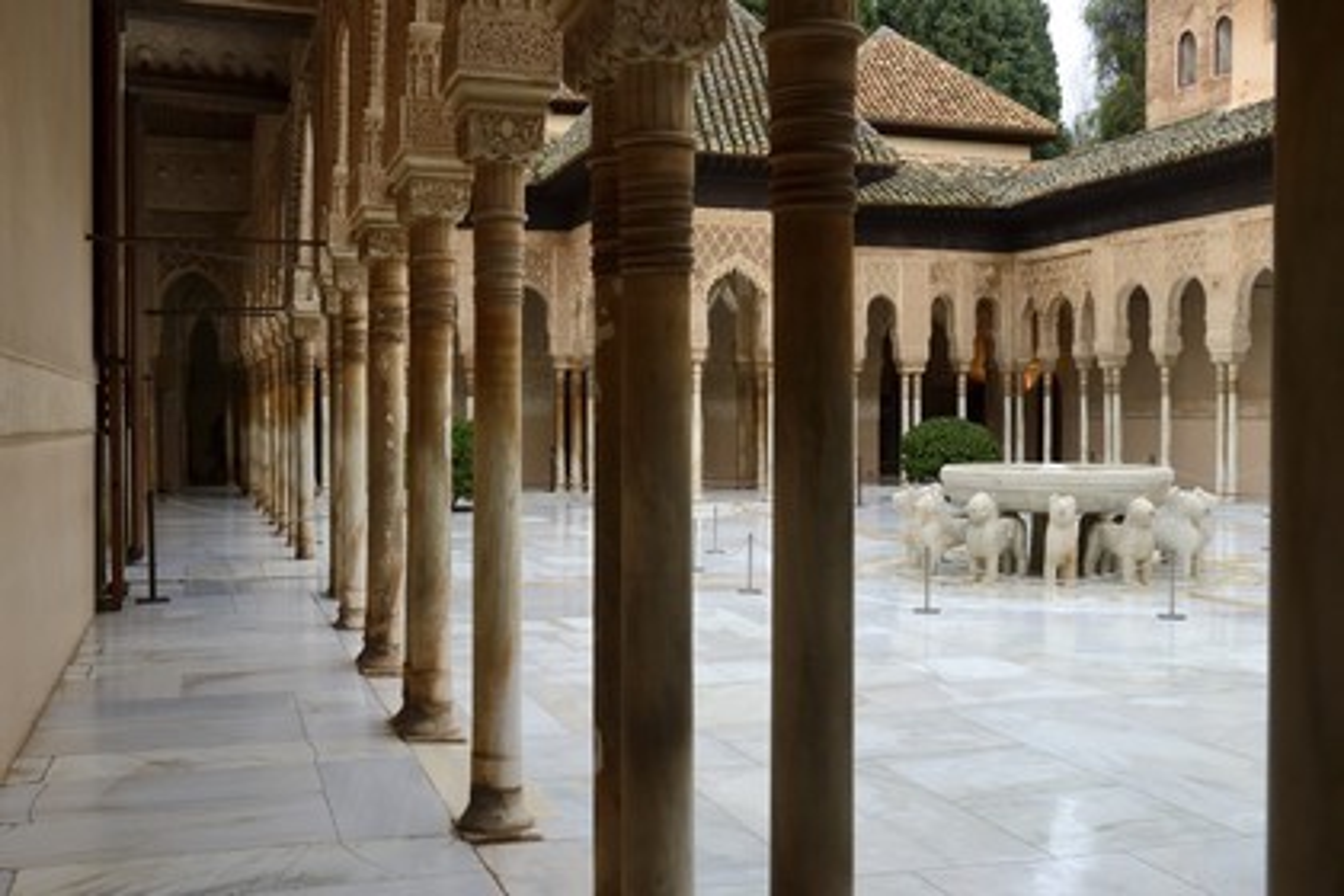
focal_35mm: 38
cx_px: 672
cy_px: 448
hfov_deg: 50.7
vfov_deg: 35.1
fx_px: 1419
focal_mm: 38
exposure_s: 1/80
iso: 1600
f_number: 9
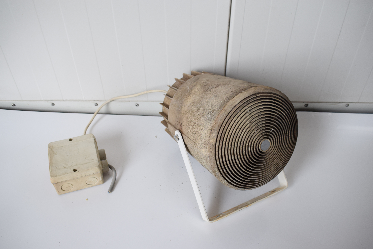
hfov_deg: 57.2
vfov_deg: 40.0
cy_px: 124
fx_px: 342
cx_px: 186
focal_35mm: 33
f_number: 7.1
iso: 400
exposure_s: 1/200
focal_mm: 22
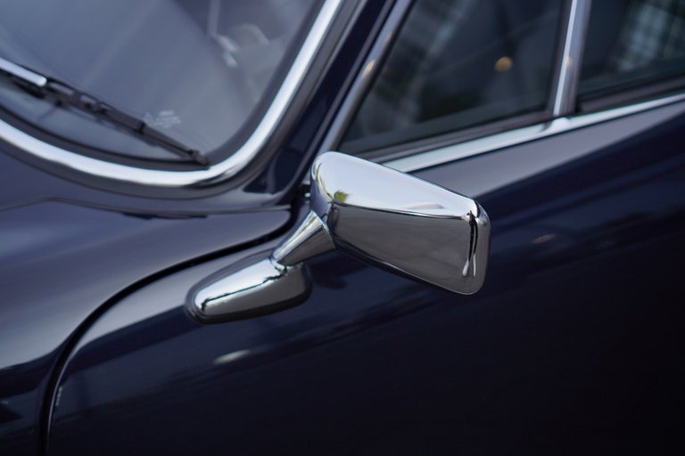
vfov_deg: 25.8
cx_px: 342
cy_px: 228
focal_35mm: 52
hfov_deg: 37.9
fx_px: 999
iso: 200
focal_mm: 35
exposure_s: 1/3200
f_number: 2.2
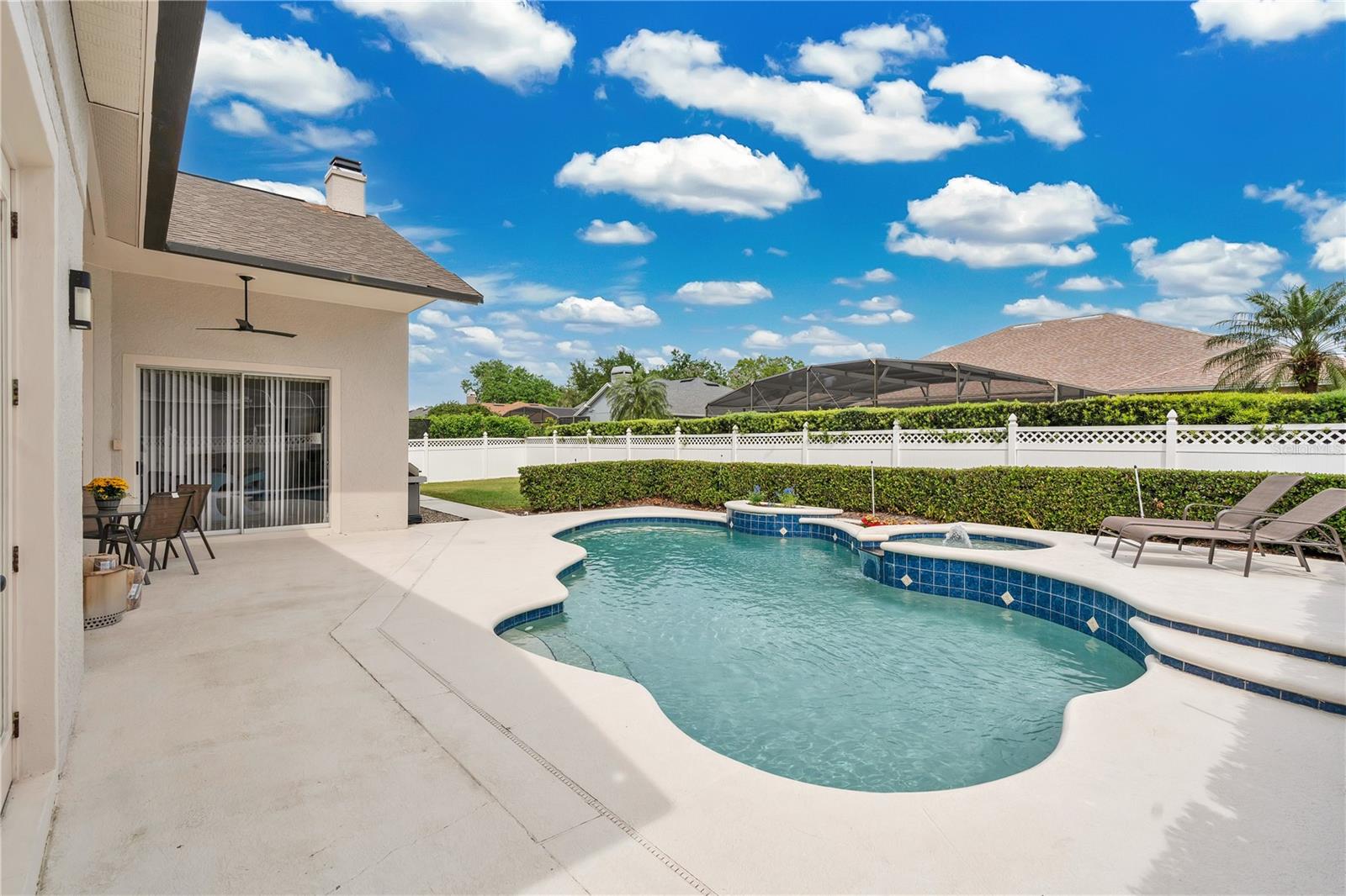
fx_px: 598
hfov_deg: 96.7
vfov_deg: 73.7
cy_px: 448
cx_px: 673
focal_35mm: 16
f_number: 8
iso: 100
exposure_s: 1/500
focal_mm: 16
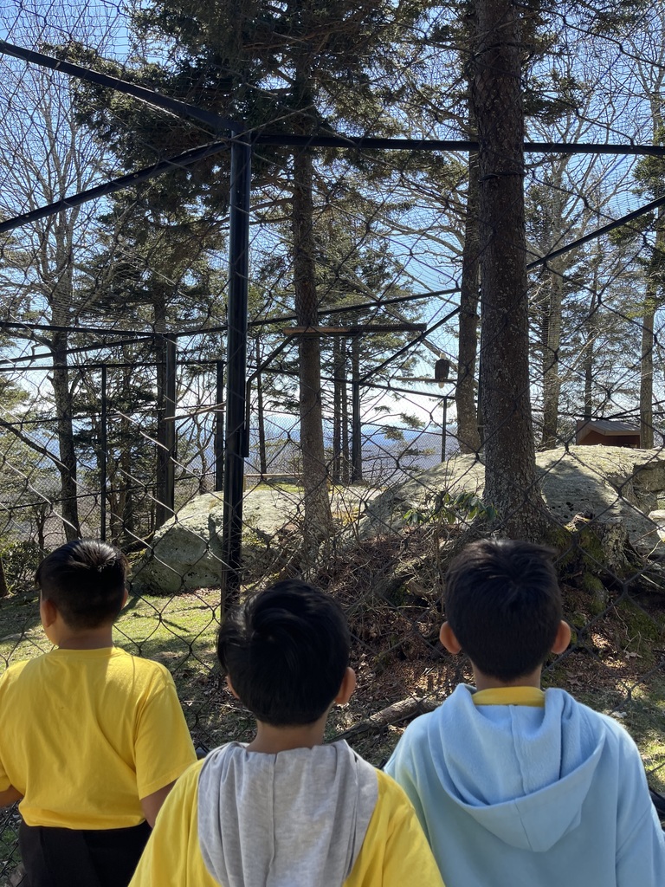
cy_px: 444
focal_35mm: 25
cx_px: 332
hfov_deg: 54.9
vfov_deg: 69.4
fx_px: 640
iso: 32
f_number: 1.6
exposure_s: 1/561
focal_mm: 5.1
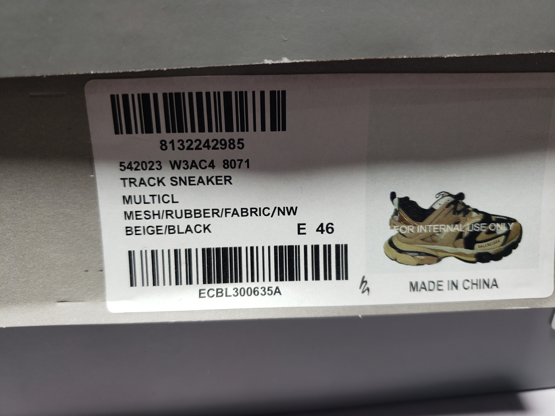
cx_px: 278
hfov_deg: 67.3
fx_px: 417
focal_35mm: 26
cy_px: 208
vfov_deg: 53.1
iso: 50
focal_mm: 4.3
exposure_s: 1/193
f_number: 1.5
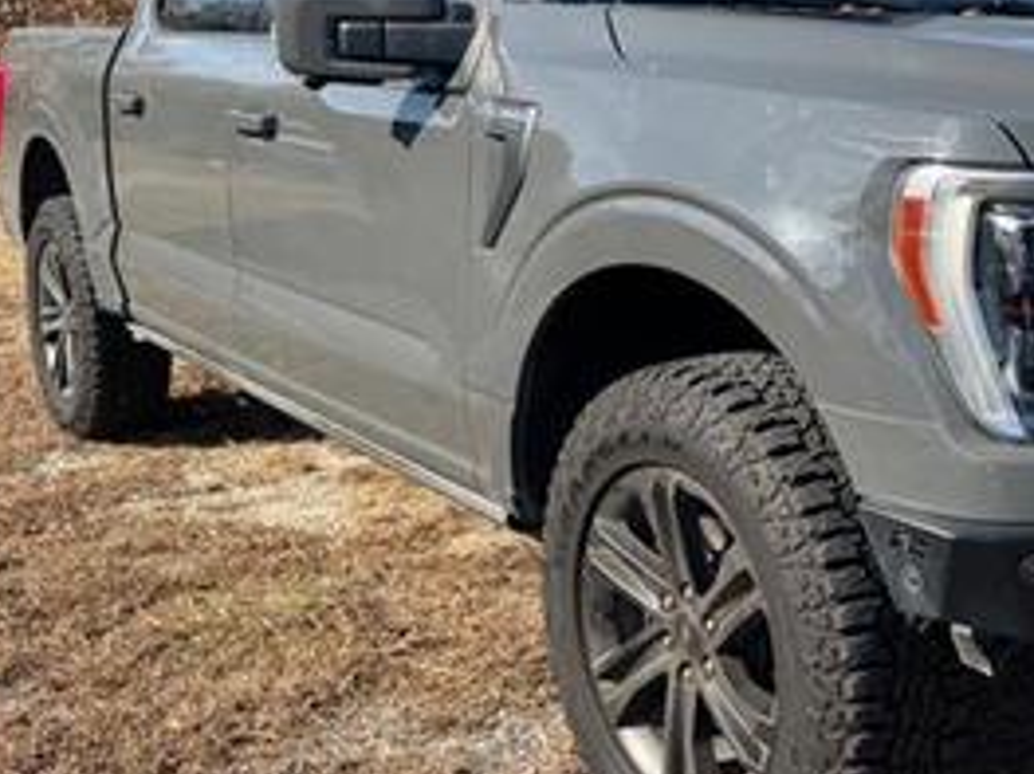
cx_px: 877
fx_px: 1373
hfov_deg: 39.1
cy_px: 224
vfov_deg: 31.1
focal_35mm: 46
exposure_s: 1/3247
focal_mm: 6.76
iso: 80
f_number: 1.78
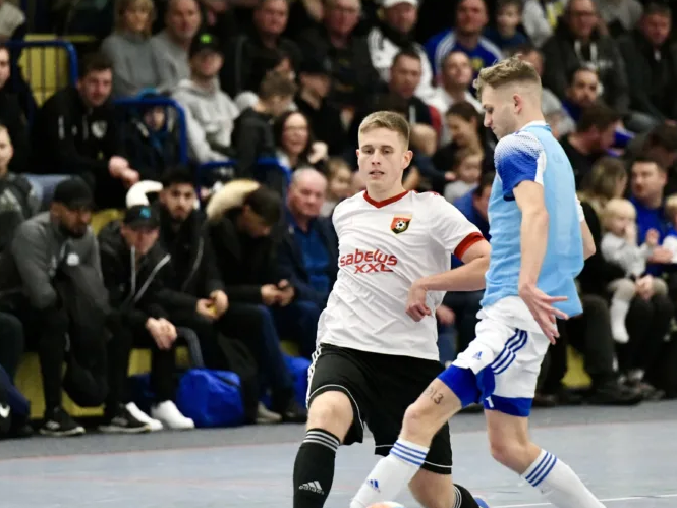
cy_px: 333
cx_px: 347
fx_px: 5790
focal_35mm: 296
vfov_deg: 5.0
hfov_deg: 6.7
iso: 12800
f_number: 2.8
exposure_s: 1/1600
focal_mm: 200
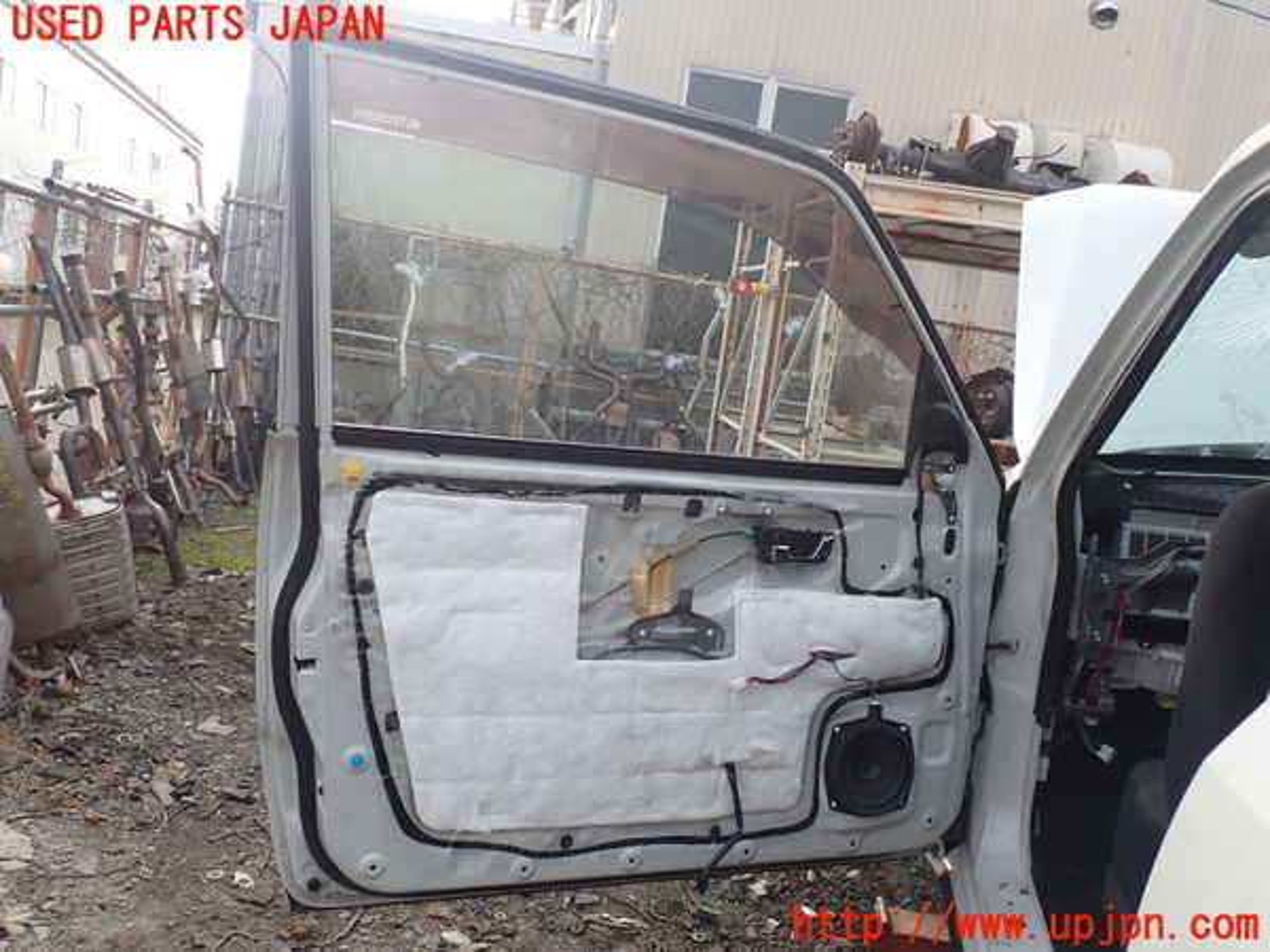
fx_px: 1101
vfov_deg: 46.8
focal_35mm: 30
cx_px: 635
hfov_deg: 60.0
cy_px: 476
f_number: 3.2
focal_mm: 5.4
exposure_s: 1/320
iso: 100
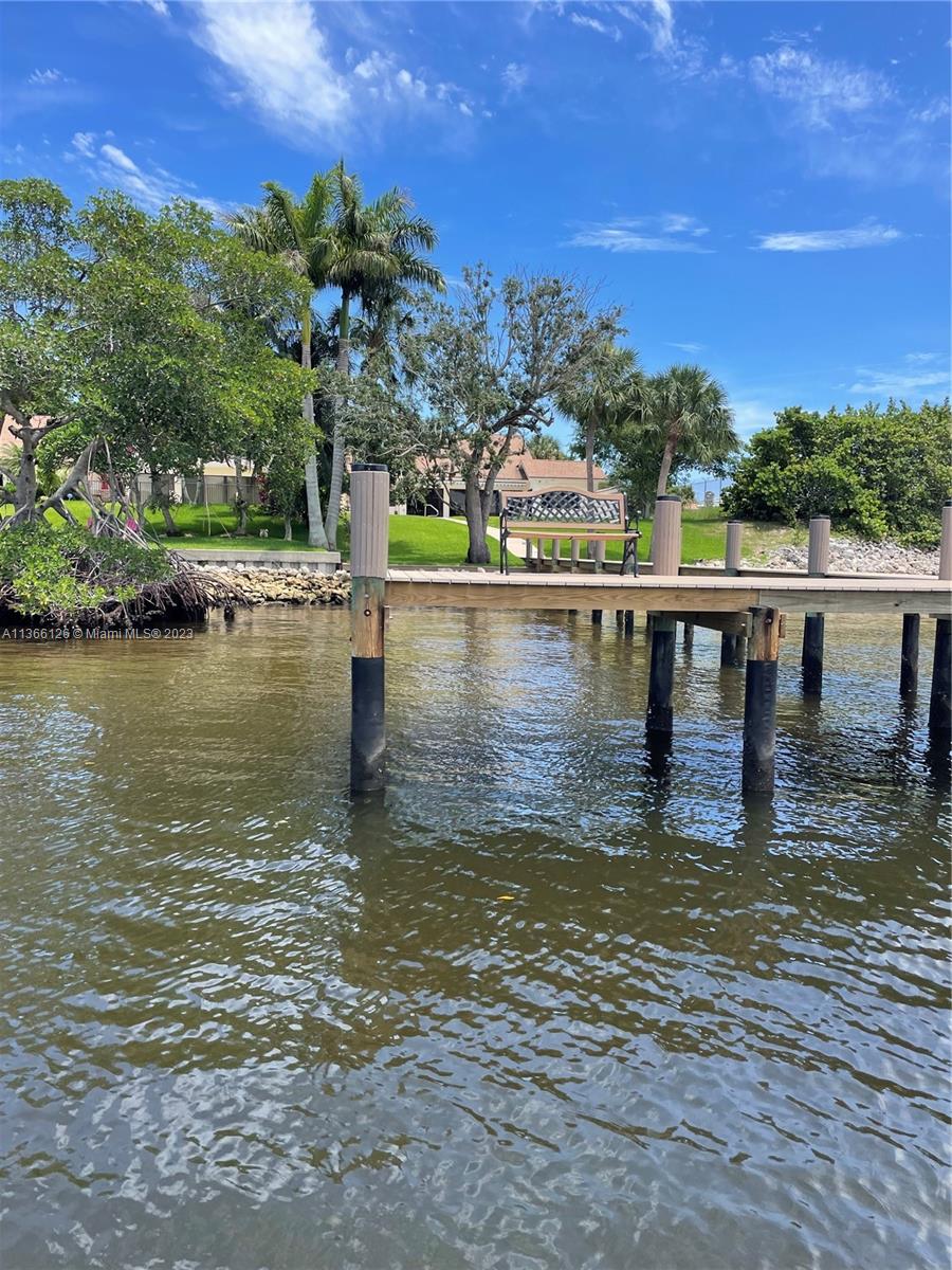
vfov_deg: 67.3
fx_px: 953
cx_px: 476
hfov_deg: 53.1
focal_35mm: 26
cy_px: 635
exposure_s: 1/1595
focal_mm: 4.2
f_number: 1.6
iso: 32
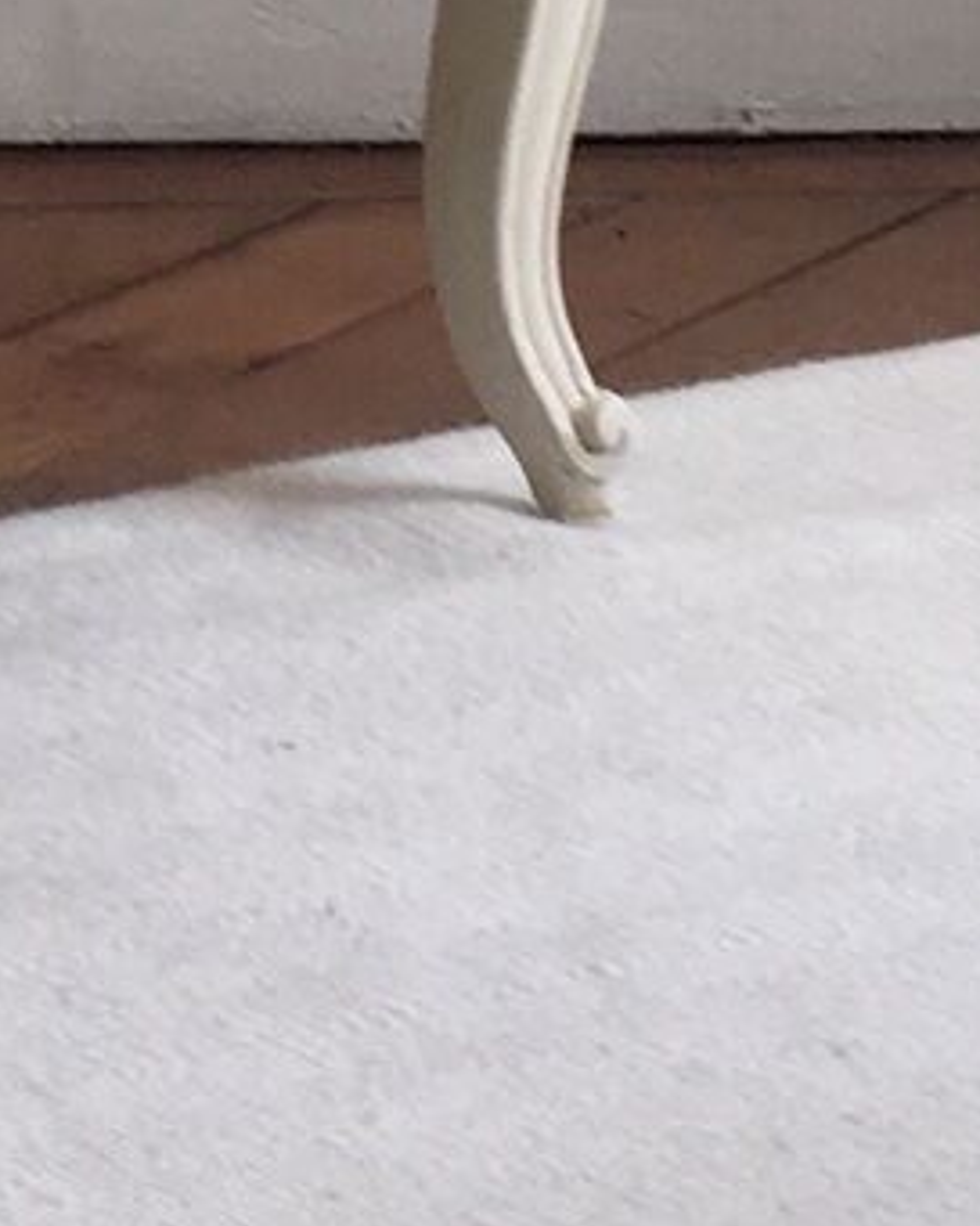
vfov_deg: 10.8
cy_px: -894
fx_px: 6091
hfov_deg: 8.9
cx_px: -573
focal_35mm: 168
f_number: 2.2
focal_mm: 4.15
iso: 32
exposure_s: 1/50
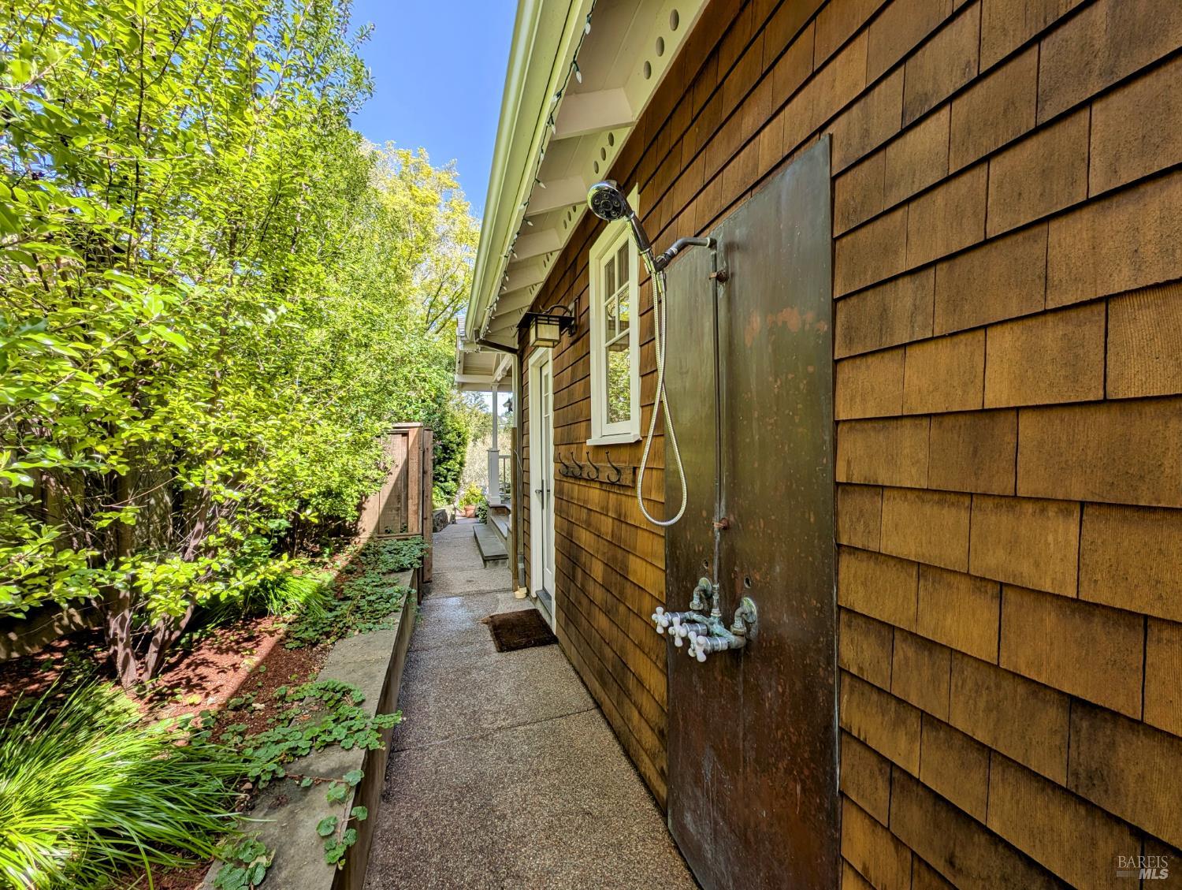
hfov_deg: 110.5
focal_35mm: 12
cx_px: 591
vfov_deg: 94.6
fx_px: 410
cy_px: 445
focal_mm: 2.23
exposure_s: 1/620
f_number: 1.95
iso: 37
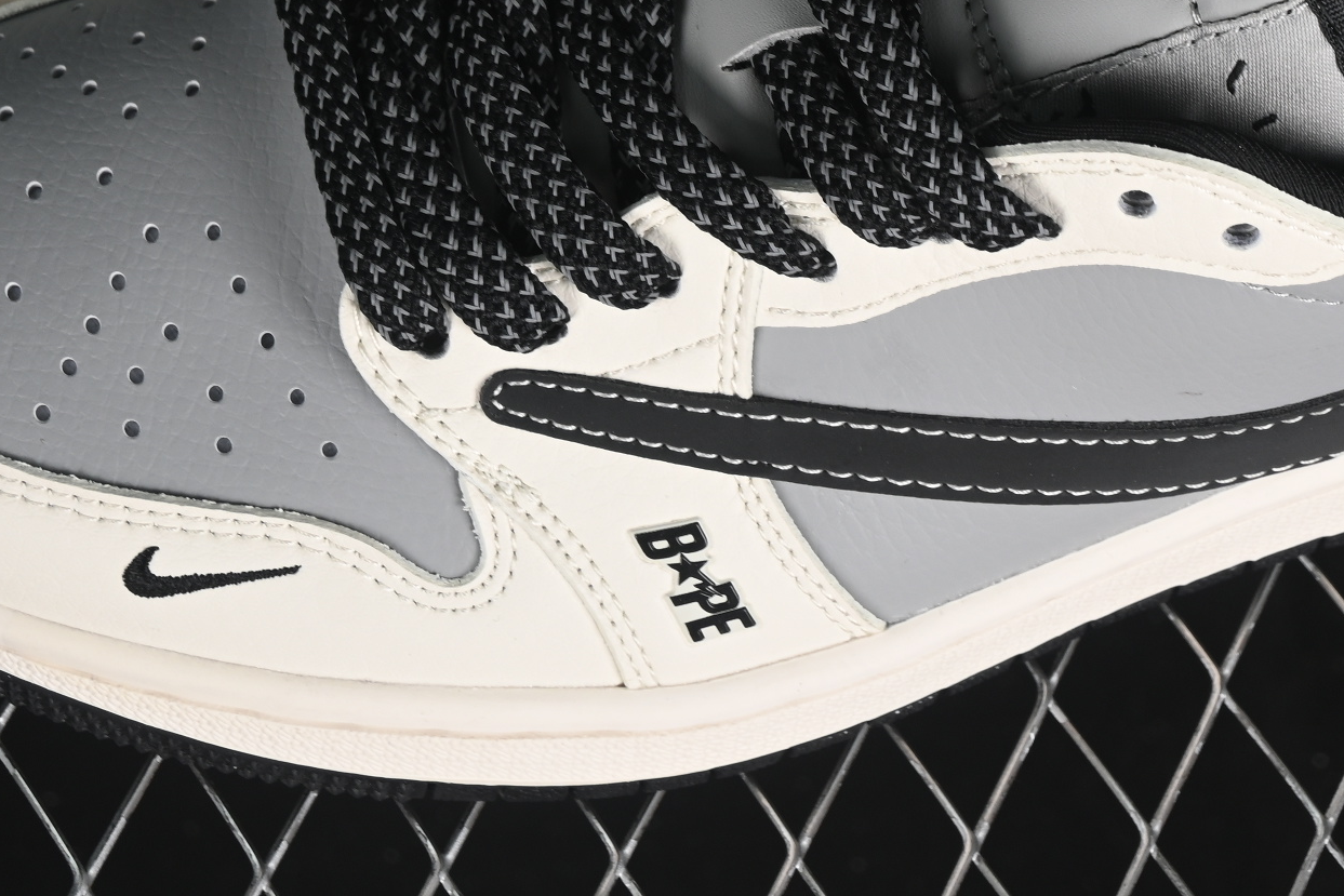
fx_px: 6272
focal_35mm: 168
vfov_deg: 8.1
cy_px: -81
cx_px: 802
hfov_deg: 12.2
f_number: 7.1
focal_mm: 50
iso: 160
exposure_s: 1/60
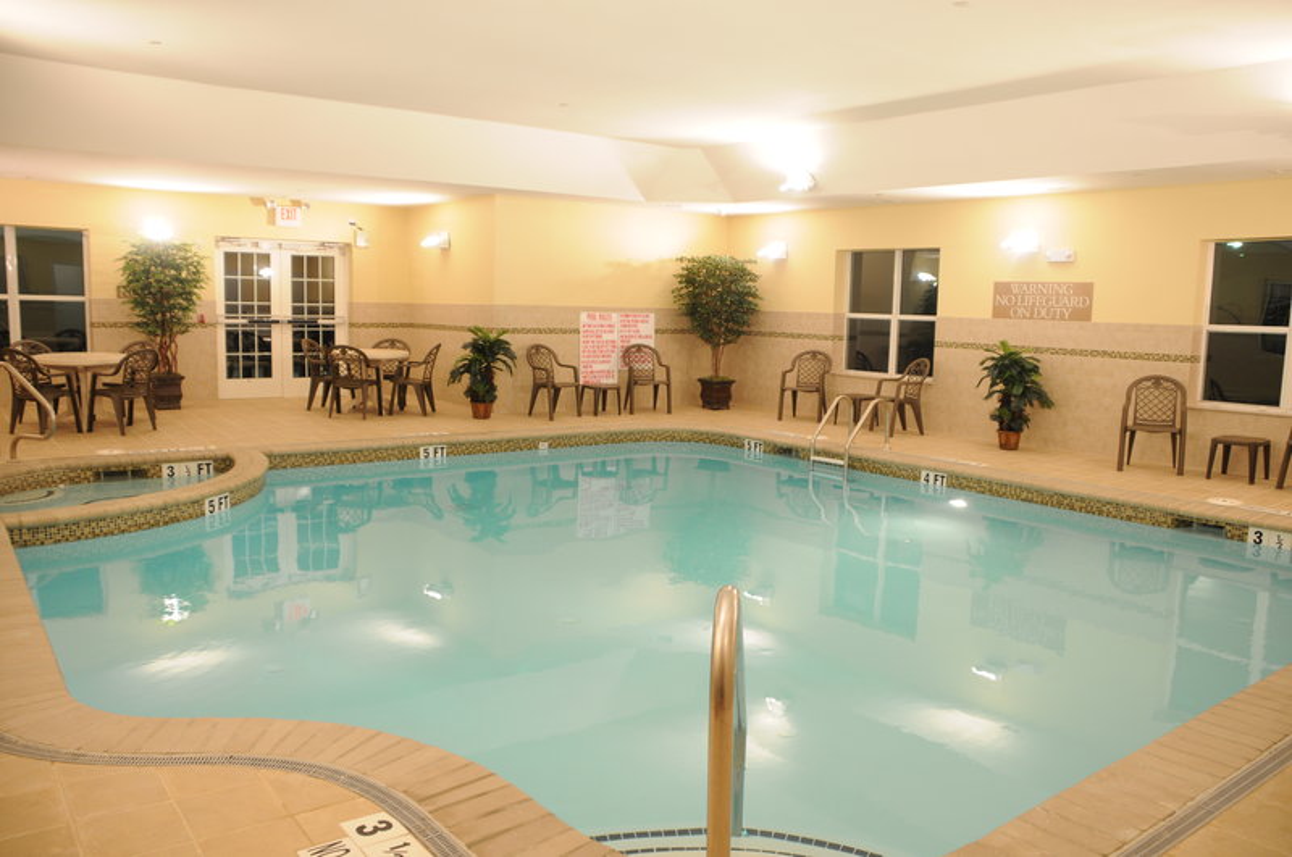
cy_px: 428
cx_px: 646
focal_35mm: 27
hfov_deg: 67.5
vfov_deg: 47.8
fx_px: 968
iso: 250
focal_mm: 18
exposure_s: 1/25
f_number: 3.5
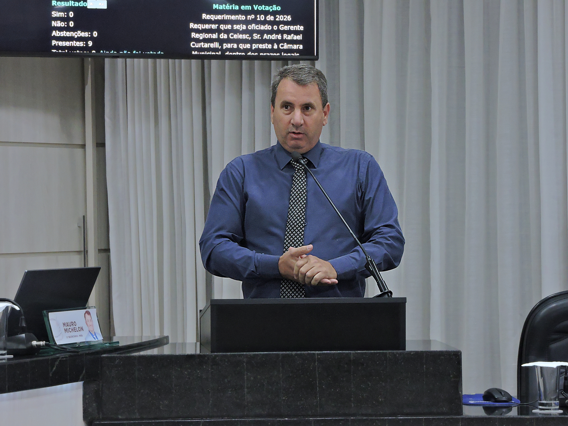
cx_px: 284
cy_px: 213
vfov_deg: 11.0
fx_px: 2215
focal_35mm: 135
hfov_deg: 14.6
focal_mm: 24.1
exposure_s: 1/25
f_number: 5.4
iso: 800
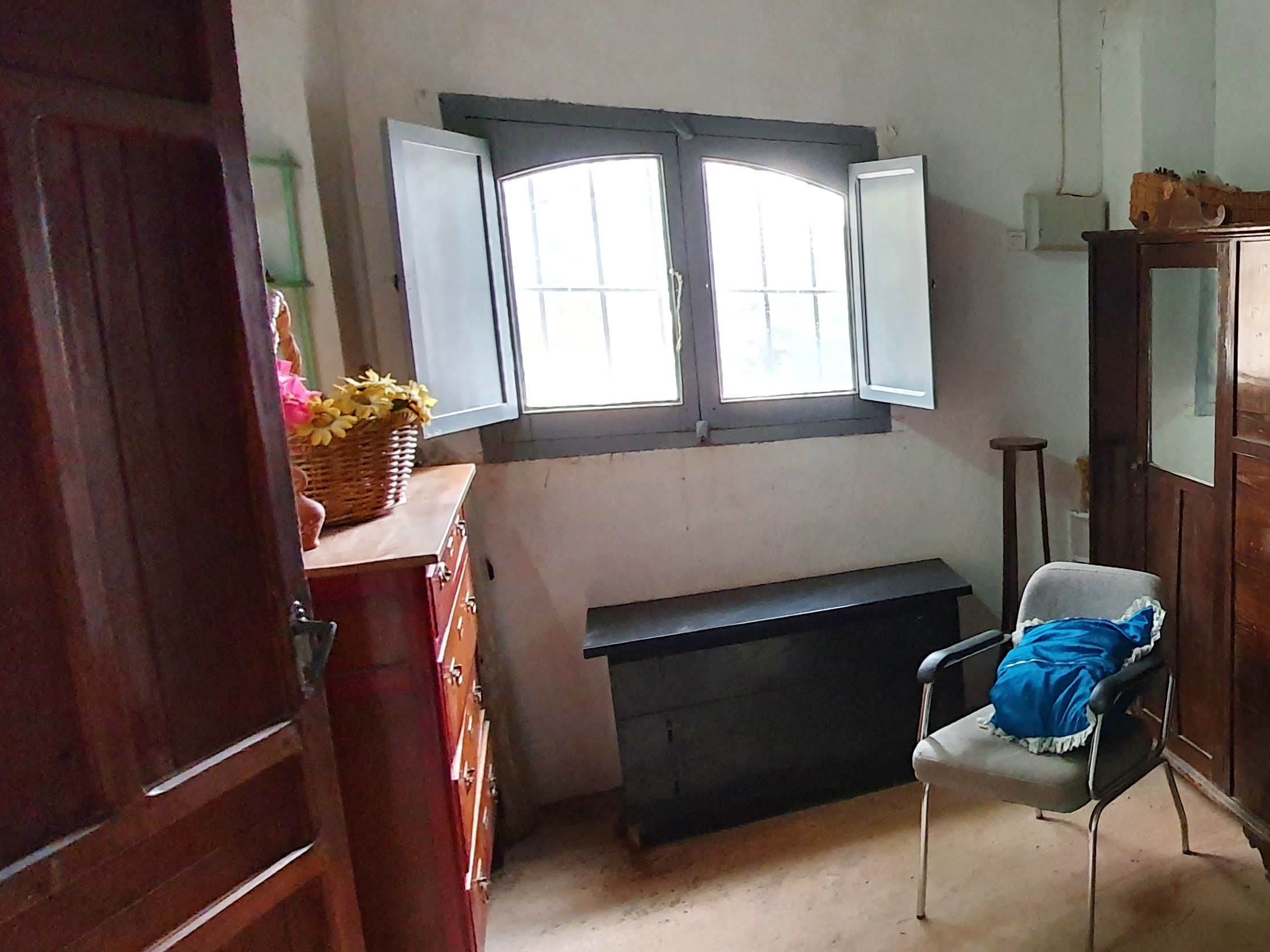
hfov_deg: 52.0
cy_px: 430
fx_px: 991
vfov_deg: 51.3
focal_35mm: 27
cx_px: 1272
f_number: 2.2
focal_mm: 1.8
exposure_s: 1/33
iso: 640
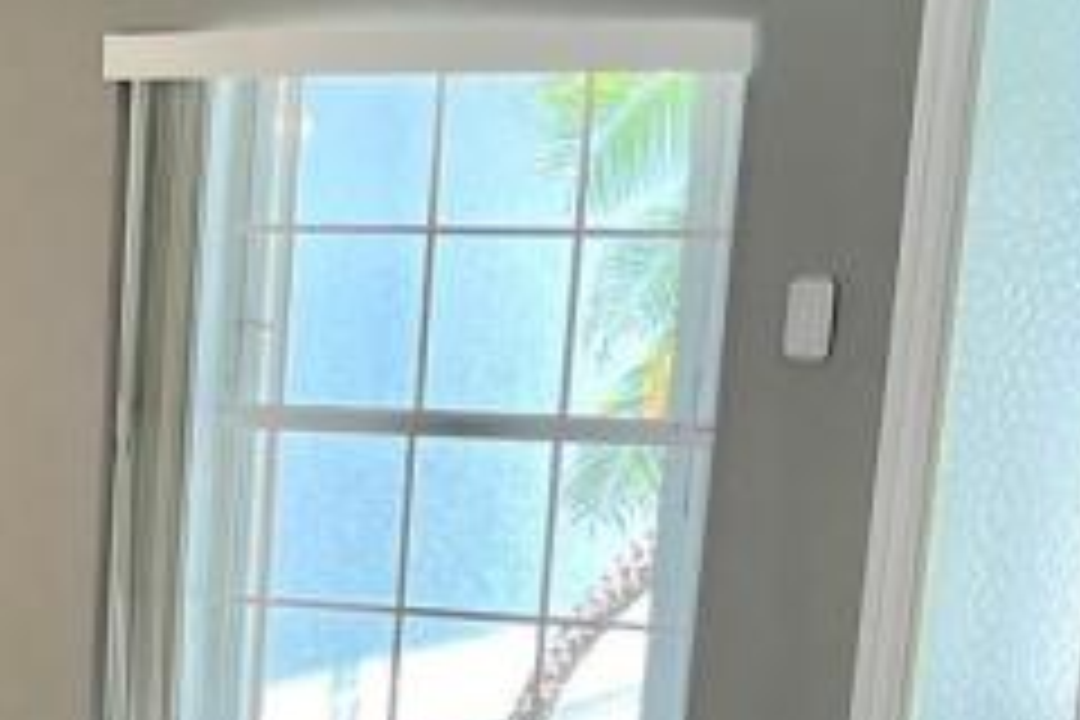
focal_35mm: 108
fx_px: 3240
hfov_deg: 18.2
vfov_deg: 12.0
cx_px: -112
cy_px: 1148
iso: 64
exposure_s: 1/137
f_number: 1.5
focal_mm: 5.7
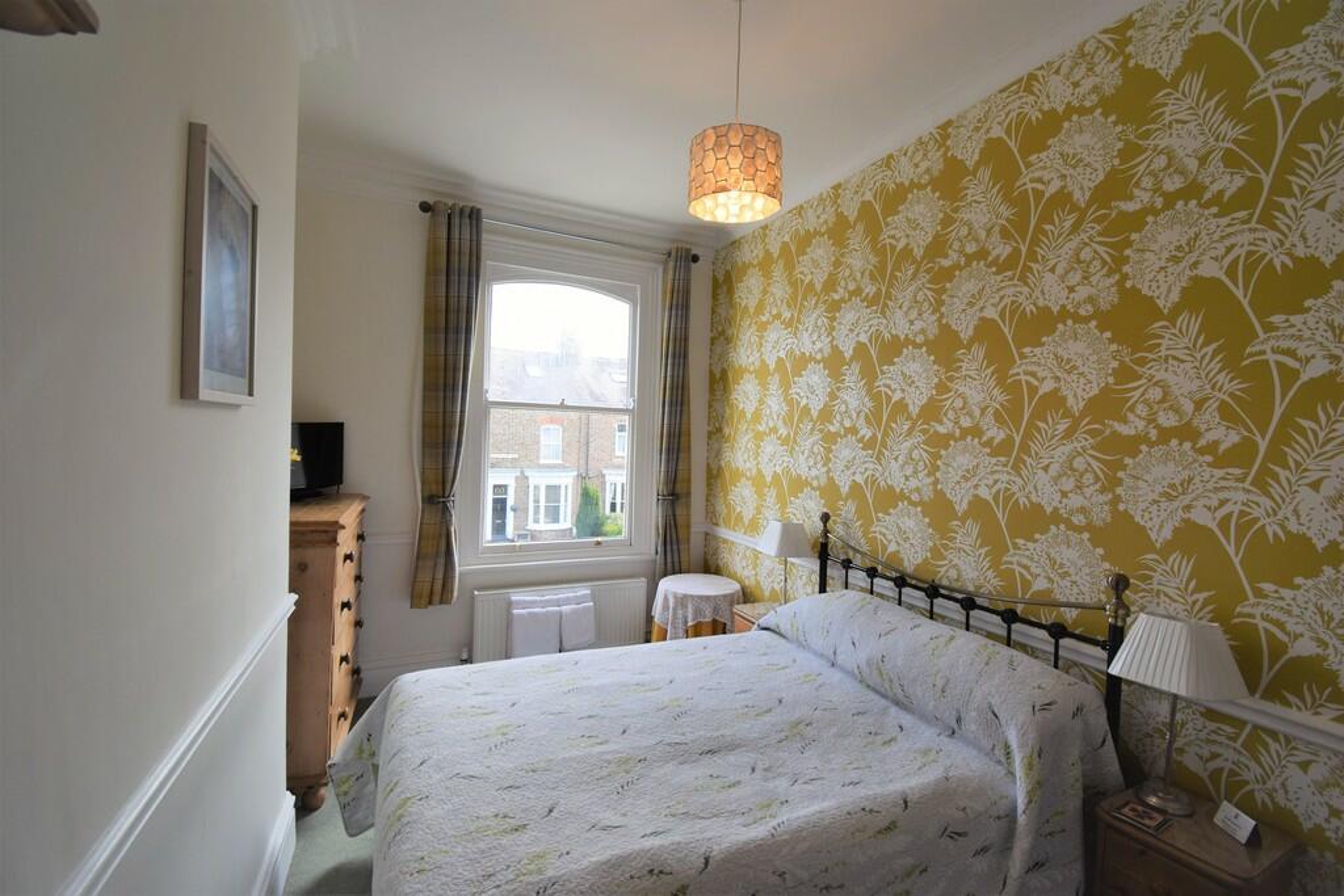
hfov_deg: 100.4
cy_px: 448
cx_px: 672
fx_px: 560
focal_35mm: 15
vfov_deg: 77.3
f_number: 7.1
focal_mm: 10
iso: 400
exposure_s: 1/200
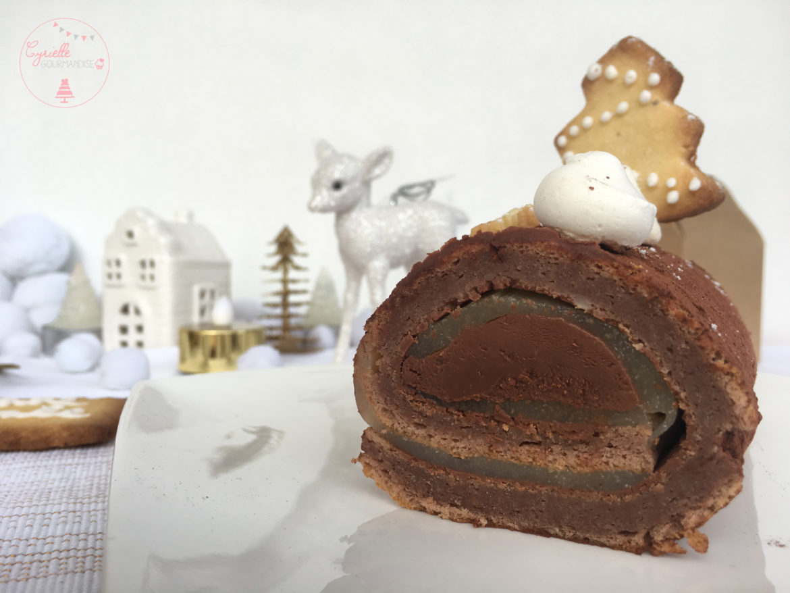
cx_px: 395
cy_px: 296
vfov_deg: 48.2
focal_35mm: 29
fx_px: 662
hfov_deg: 61.6
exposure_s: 1/122
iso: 25
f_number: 2.2
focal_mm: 4.15
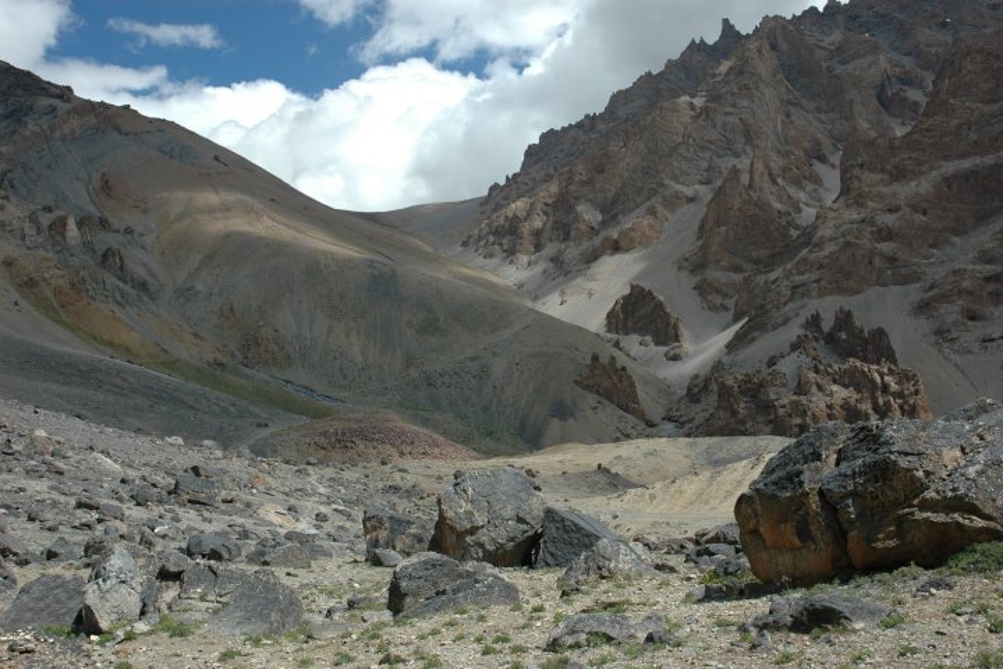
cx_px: 502
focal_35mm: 36
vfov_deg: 36.9
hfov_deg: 53.1
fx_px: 1003
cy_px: 334
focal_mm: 24
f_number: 10
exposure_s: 1/400
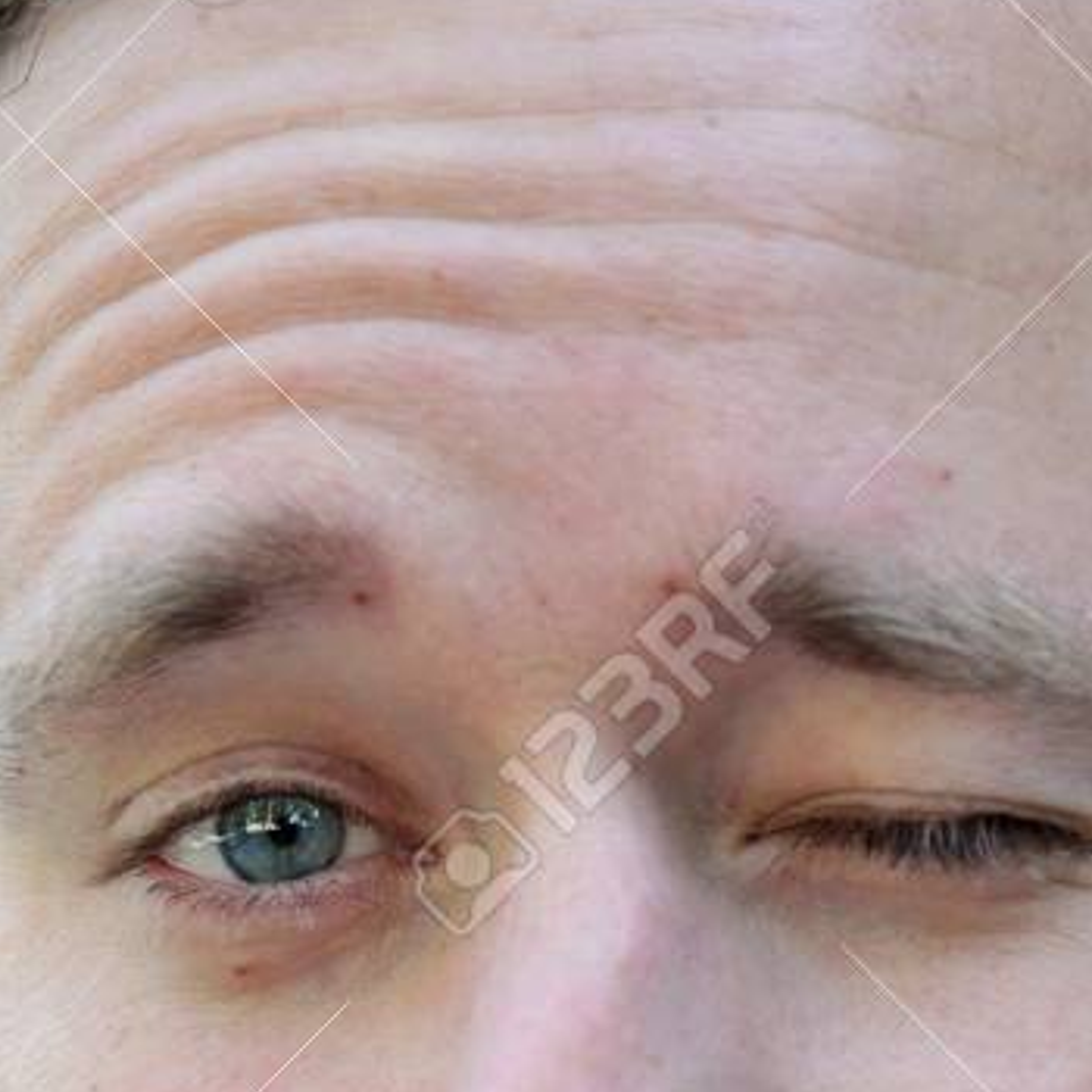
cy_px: 1285
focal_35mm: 268
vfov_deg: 6.5
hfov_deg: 6.5
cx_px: 498
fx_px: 9565
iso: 200
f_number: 4
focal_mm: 85
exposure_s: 1/125
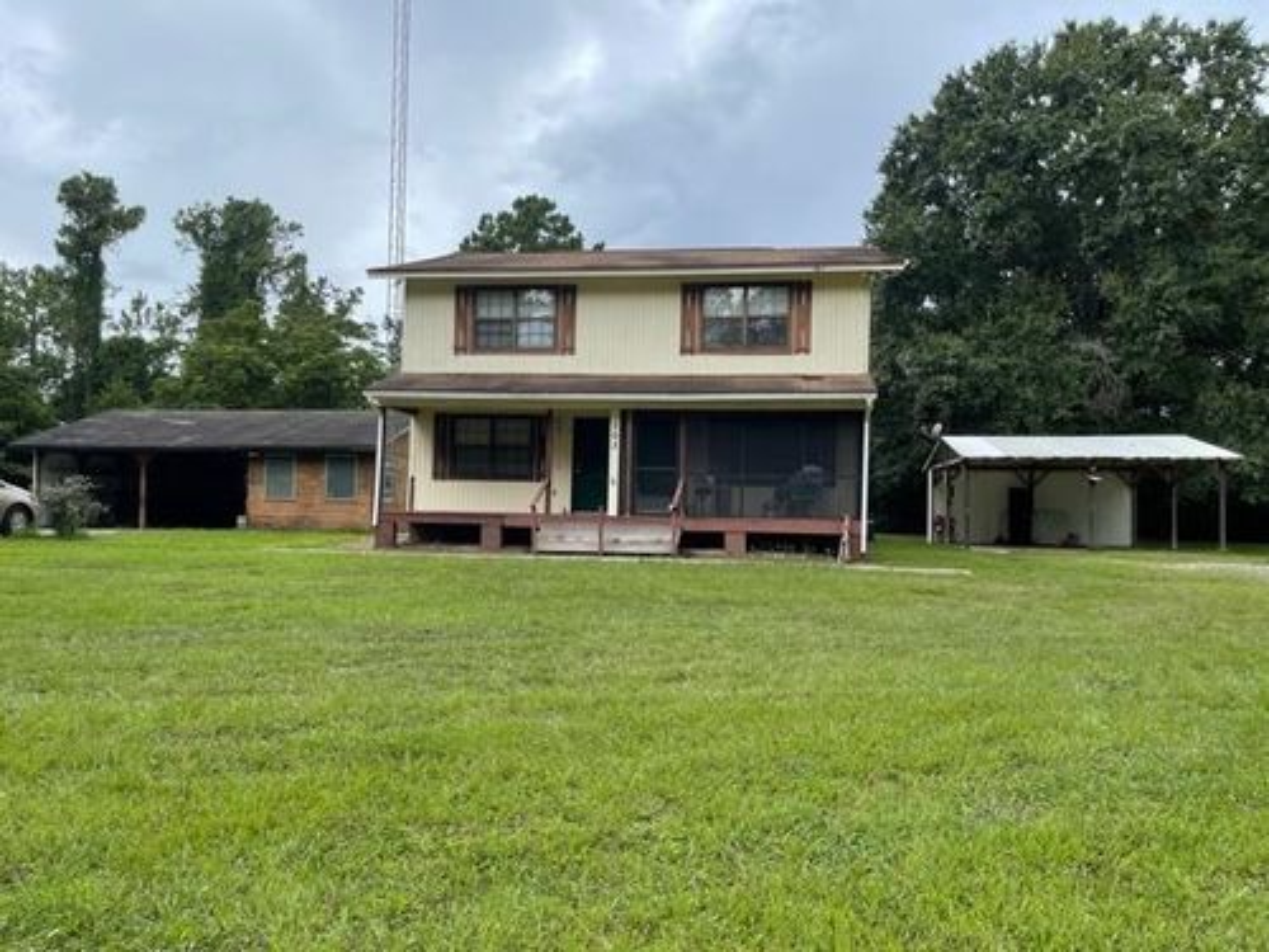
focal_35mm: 26
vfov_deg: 53.1
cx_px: 634
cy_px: 476
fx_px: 953
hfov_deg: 67.3
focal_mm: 5.1
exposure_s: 1/1642
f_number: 1.6
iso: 32
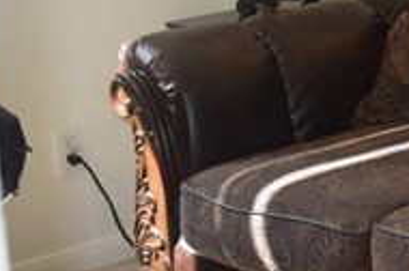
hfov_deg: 11.2
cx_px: 876
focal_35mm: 162
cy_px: -59
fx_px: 1837
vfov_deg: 8.3
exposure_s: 1/125
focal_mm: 20
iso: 640
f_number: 5.6
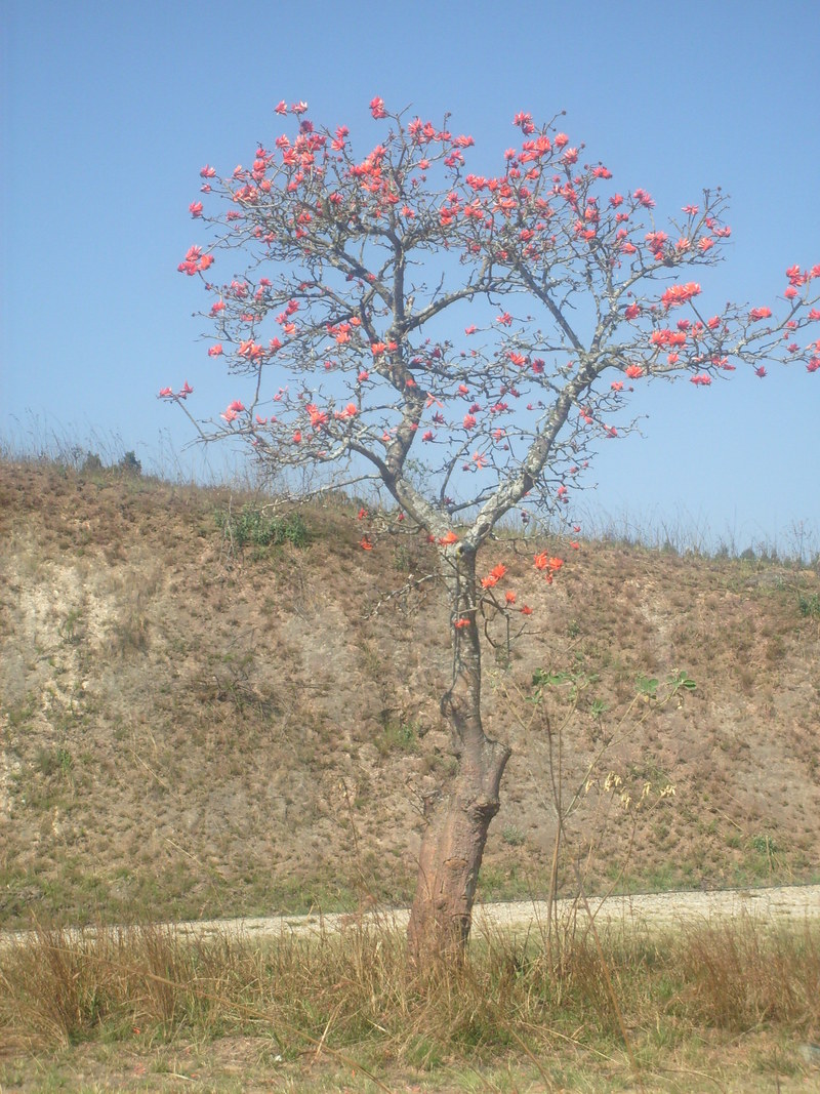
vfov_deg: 21.3
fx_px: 2906
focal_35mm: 92
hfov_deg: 16.1
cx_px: 410
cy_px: 547
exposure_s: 1/750
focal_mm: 15.5
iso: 80
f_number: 4.6
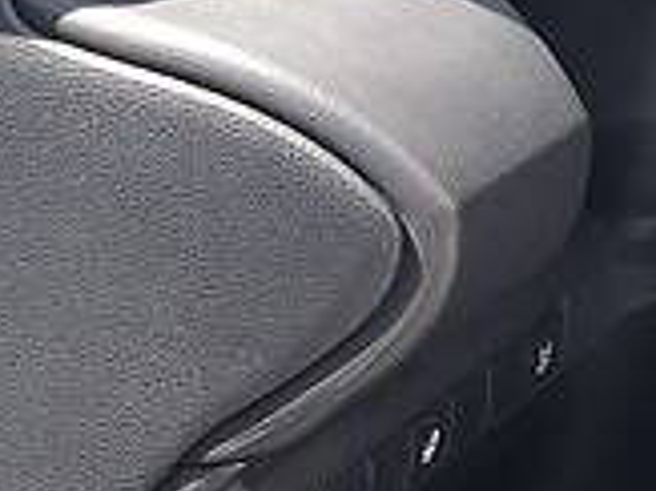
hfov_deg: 7.4
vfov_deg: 5.8
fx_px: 4829
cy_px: 193
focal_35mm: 255
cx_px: 1401
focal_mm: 6
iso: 25
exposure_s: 1/120
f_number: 2.4
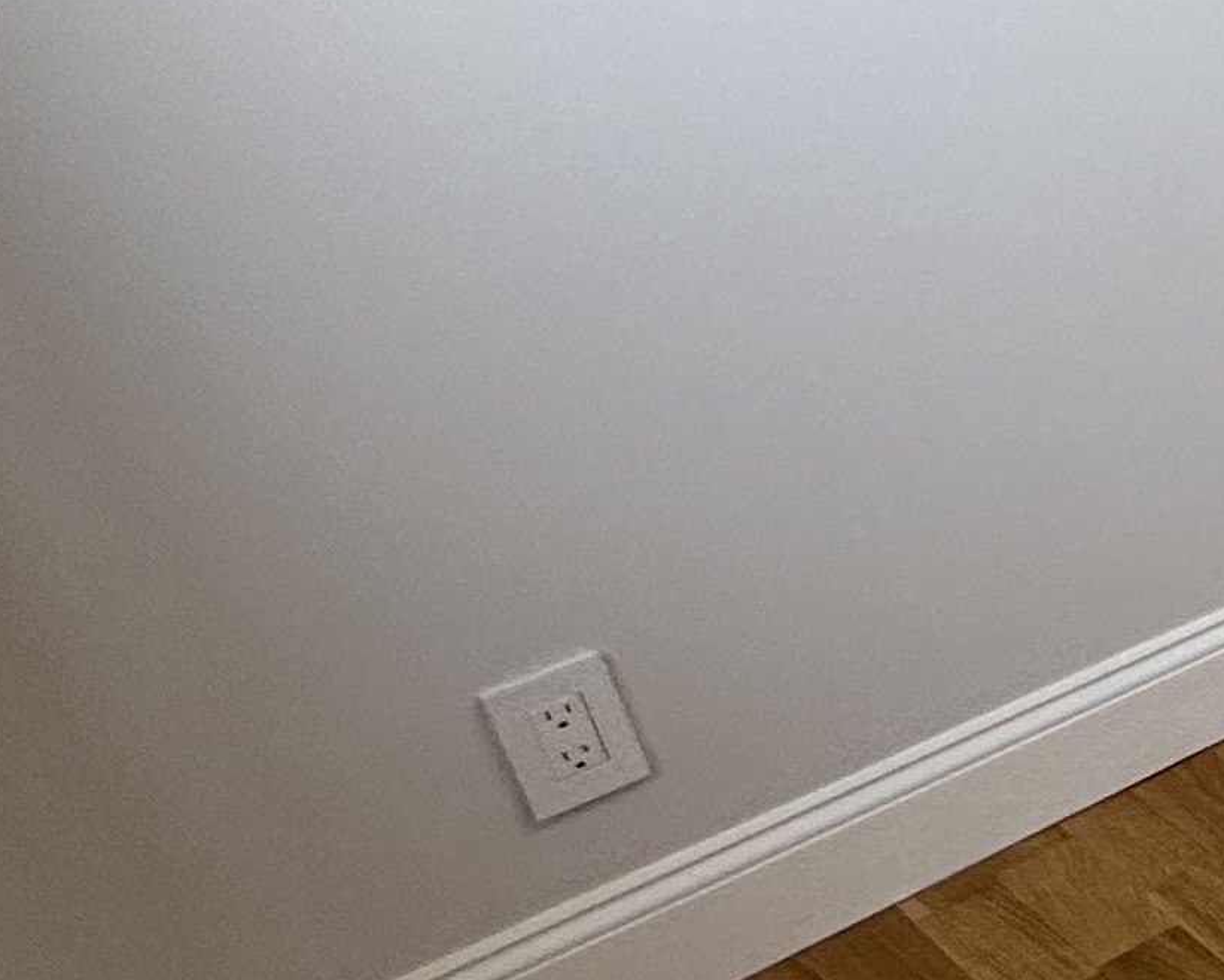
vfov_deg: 22.5
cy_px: 185
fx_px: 2428
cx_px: 2731
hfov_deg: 16.5
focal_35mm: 67
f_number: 2.2
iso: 100
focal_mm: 2.22
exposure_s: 1/99
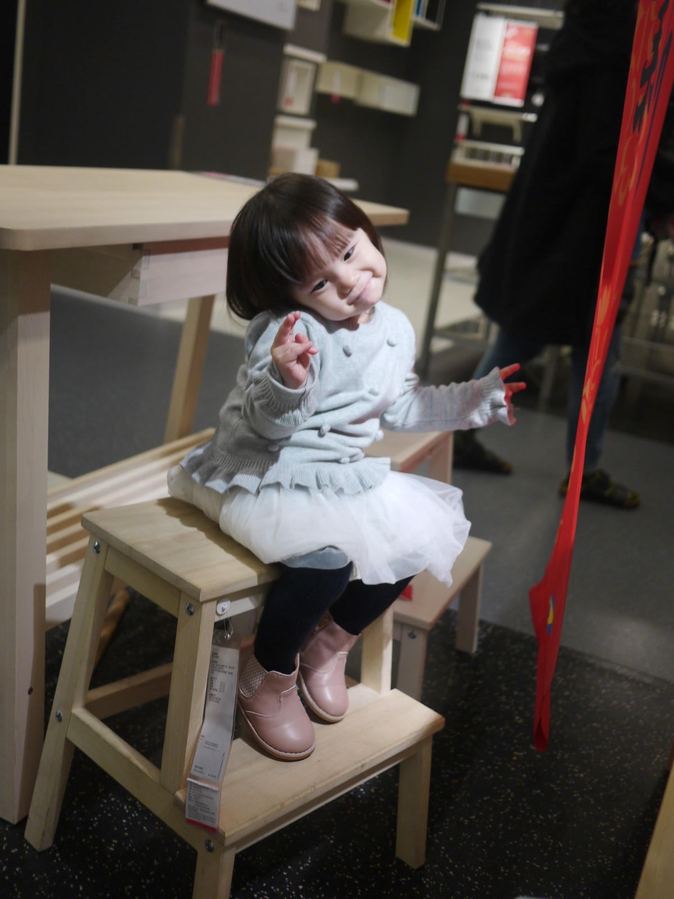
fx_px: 1038
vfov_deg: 46.8
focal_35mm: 40
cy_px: 450
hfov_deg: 36.0
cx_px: 337
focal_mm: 20
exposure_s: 1/125
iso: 160
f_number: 1.7
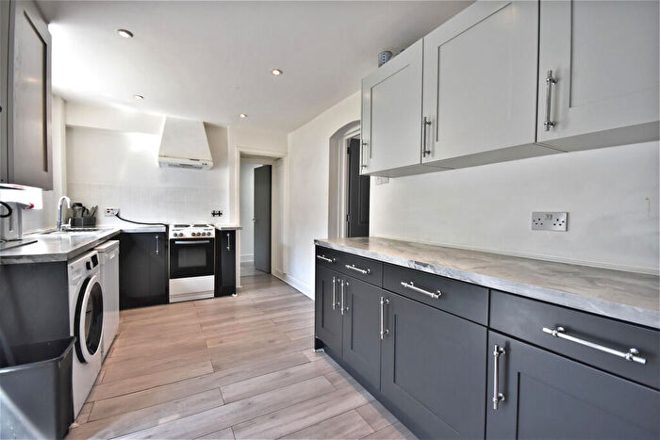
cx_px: 330
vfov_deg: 77.4
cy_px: 220
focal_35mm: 15
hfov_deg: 100.4
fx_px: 275
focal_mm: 10
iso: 800
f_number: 6.3
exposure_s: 1/160
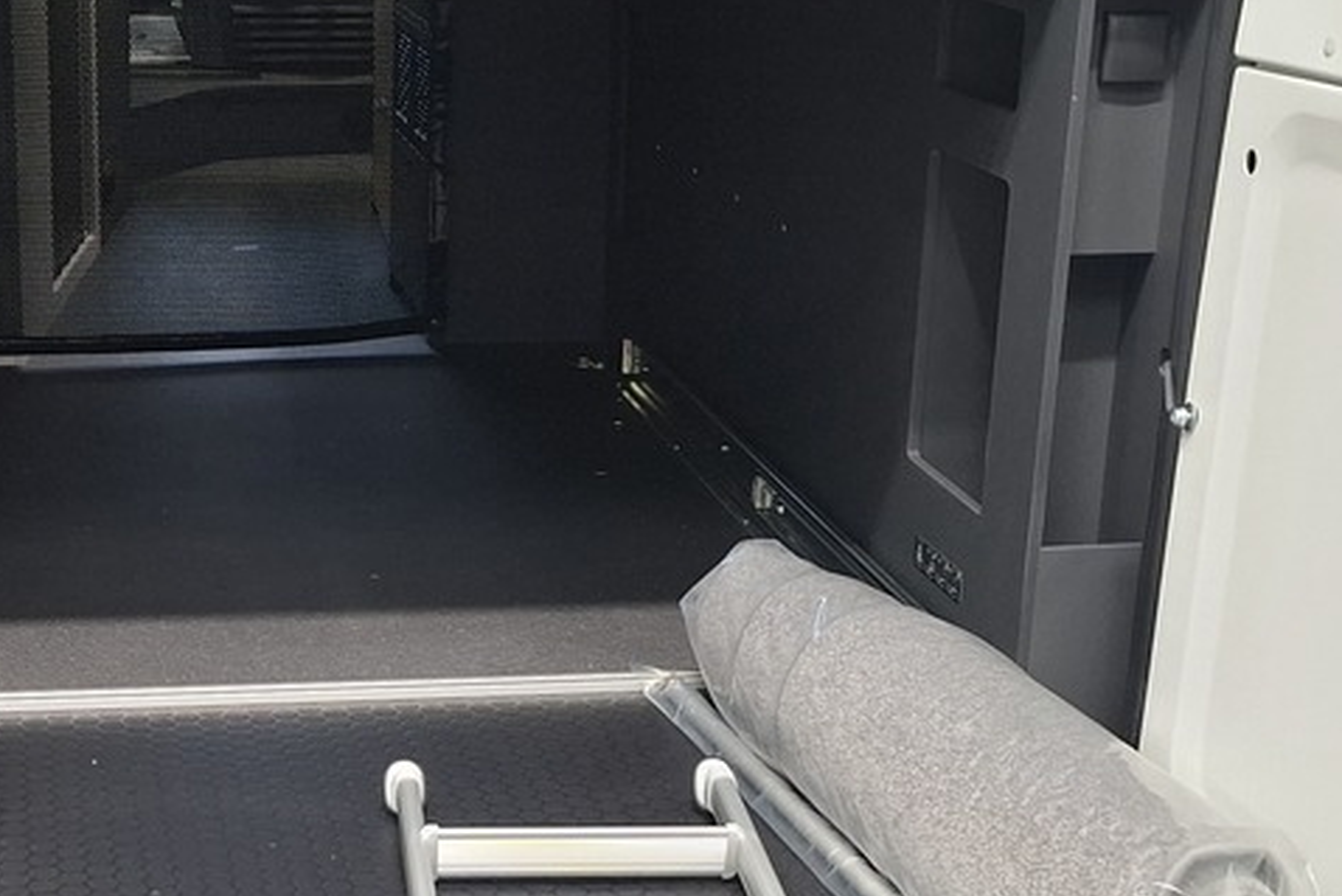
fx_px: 2685
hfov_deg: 27.8
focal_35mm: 72
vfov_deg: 18.7
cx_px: 407
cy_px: 761
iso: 320
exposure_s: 1/50
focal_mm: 5.54
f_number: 1.8
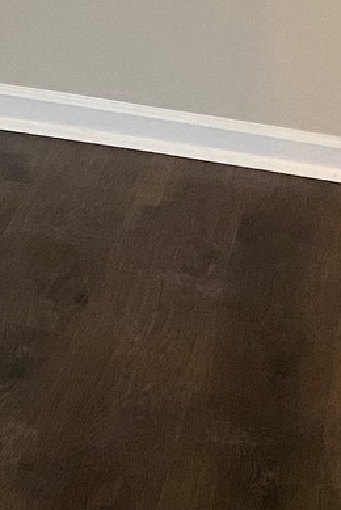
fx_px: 1985
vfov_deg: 13.0
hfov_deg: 8.4
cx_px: -645
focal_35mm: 140
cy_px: -459
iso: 400
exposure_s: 1/60
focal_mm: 4.25
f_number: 1.8
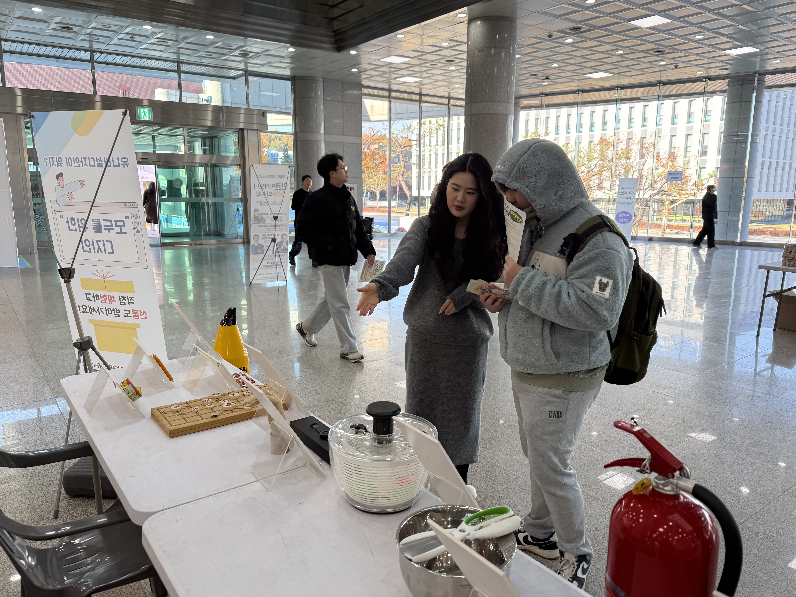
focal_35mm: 25
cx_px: 404
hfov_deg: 69.4
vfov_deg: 54.9
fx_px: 575
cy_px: 290
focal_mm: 6.76
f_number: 1.78
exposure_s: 1/198
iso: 64
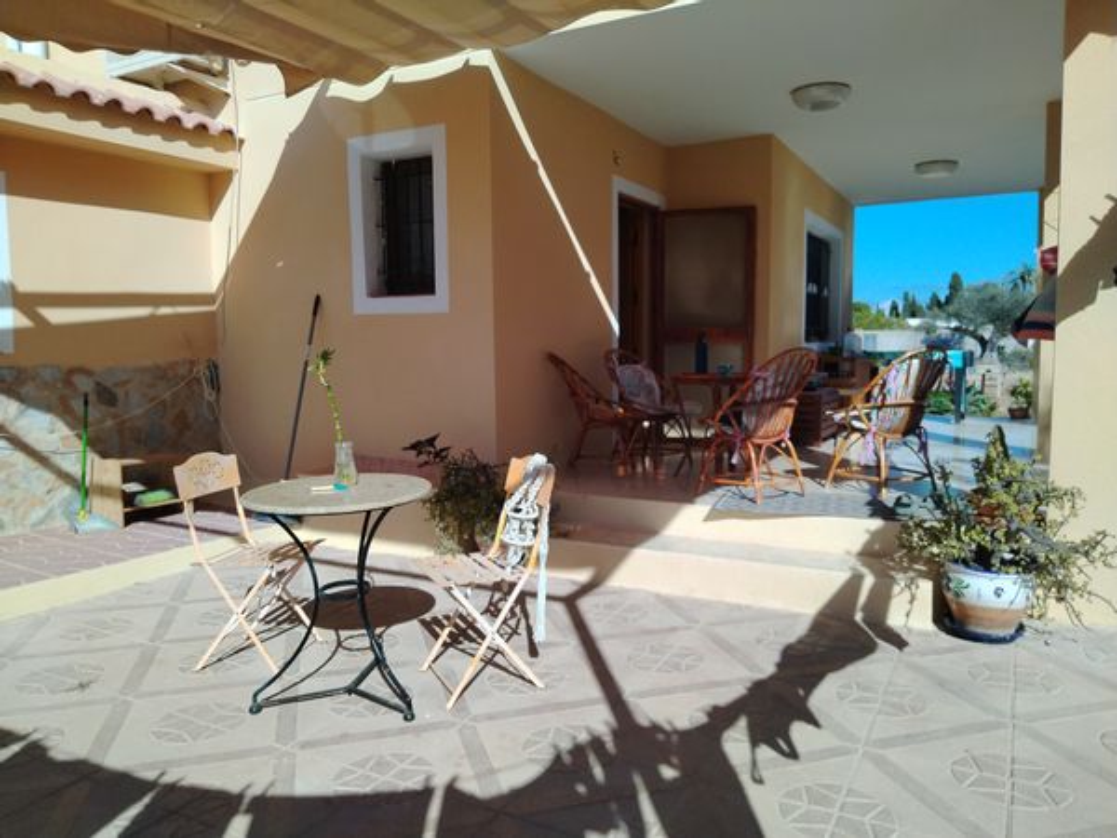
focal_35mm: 26
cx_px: 558
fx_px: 839
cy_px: 419
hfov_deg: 67.3
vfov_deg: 53.1
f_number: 1.8
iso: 100
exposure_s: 1/2026
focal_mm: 4.25
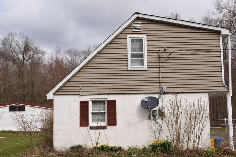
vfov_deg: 34.2
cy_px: 88
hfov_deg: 49.3
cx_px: 137
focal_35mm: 39
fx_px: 256
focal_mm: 22
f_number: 9
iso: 100
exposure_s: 1/200
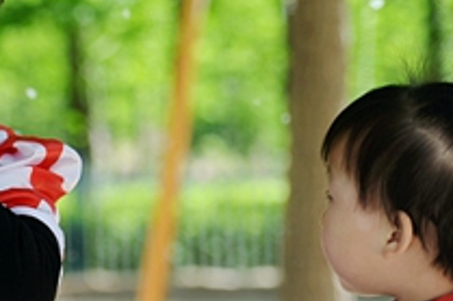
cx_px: -158
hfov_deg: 10.0
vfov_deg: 6.8
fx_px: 2527
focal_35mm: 201
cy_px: 194
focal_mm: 70
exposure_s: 1/200
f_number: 2.8
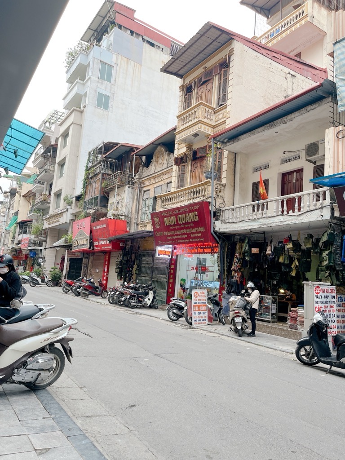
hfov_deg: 53.1
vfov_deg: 67.3
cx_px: 172
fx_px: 346
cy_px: 230
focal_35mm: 26
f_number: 1.6
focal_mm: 5.1
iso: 40
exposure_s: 1/121
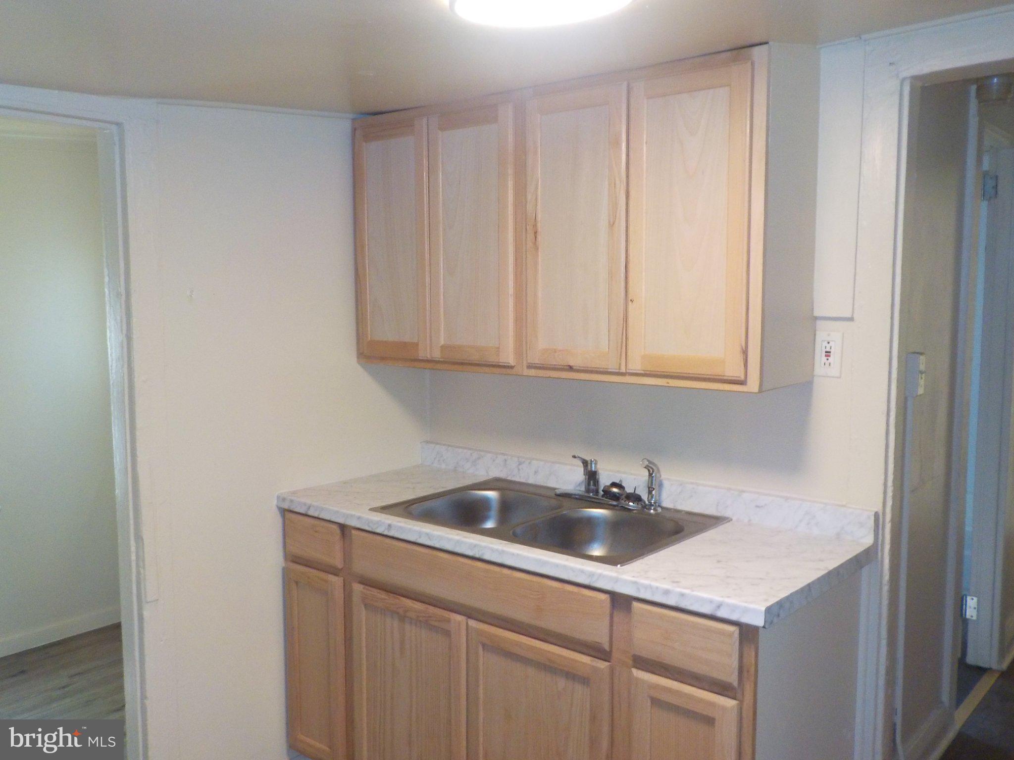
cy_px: 380
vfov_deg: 46.8
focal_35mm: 30
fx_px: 879
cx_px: 507
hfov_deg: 60.0
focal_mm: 4.1
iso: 280
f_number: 3.3
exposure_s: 1/30
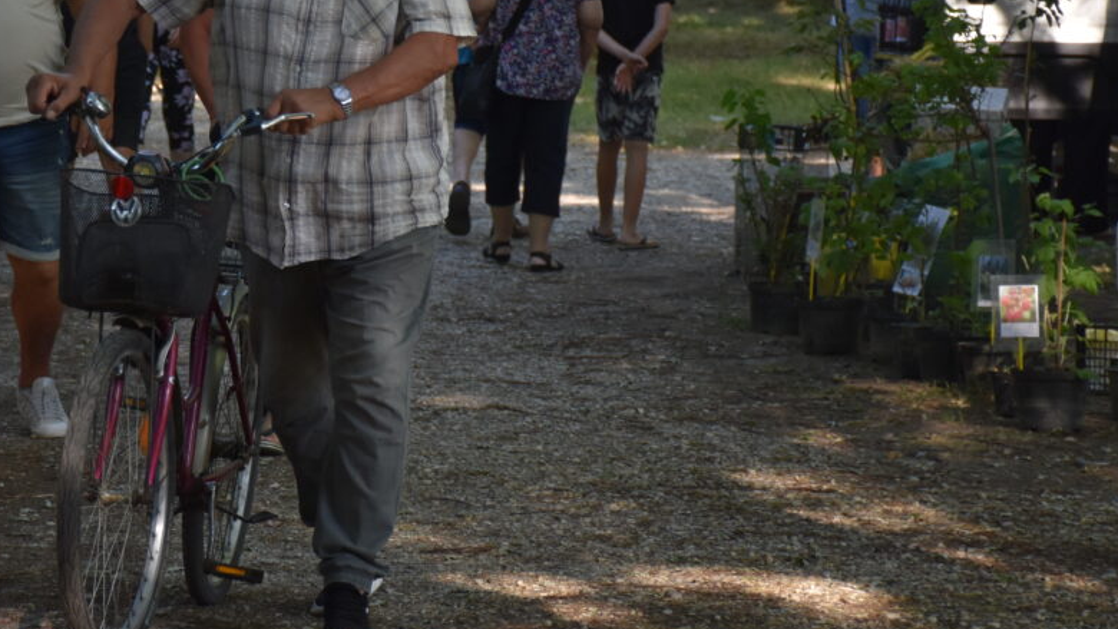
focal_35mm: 203
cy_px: 186
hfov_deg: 10.6
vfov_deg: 6.0
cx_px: 268
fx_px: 6019
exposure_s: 1/250
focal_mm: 80
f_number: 5.3
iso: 640
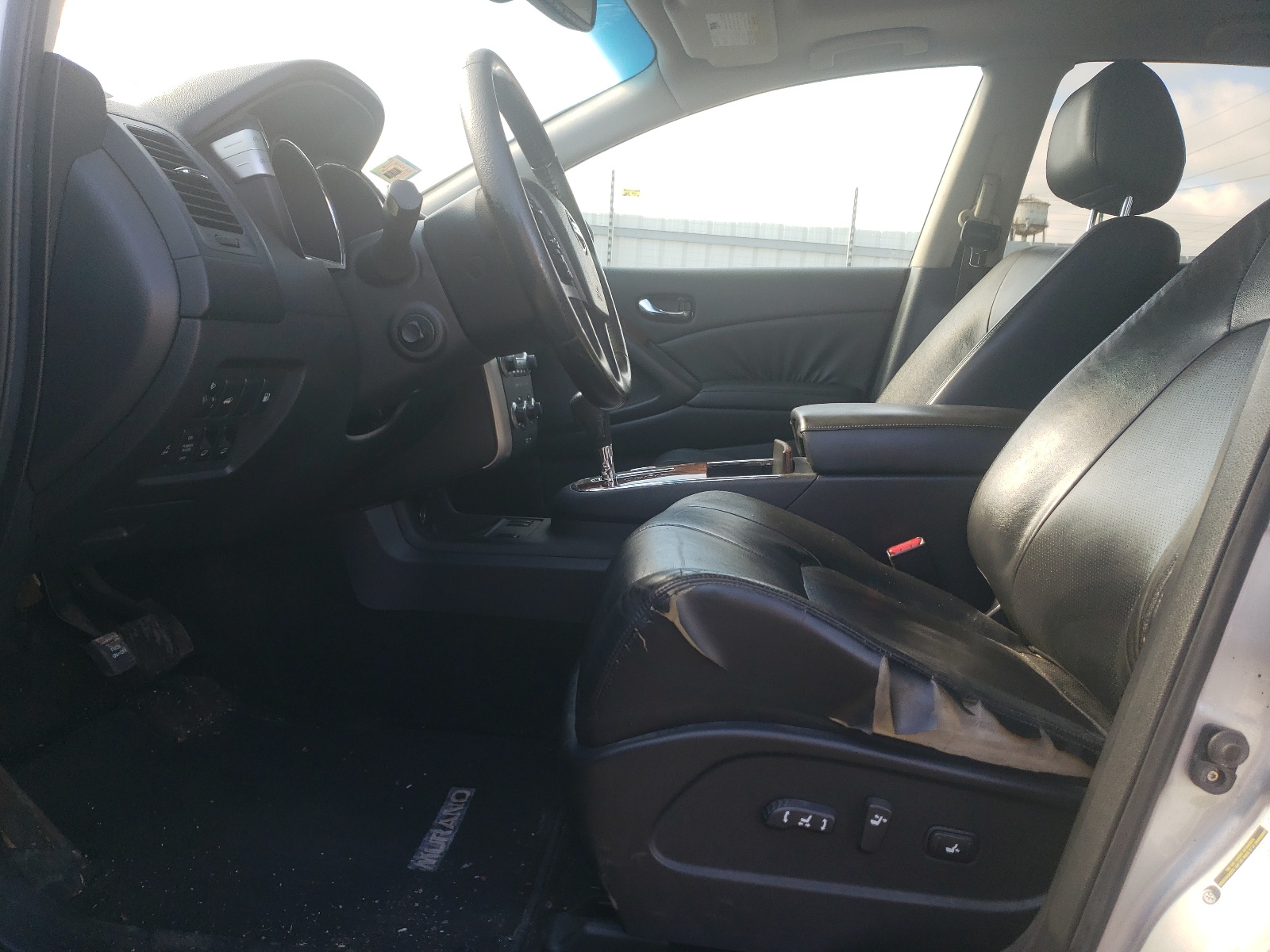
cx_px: 635
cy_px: 476
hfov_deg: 67.3
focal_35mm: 26
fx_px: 954
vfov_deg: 53.1
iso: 50
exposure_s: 1/303
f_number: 1.5
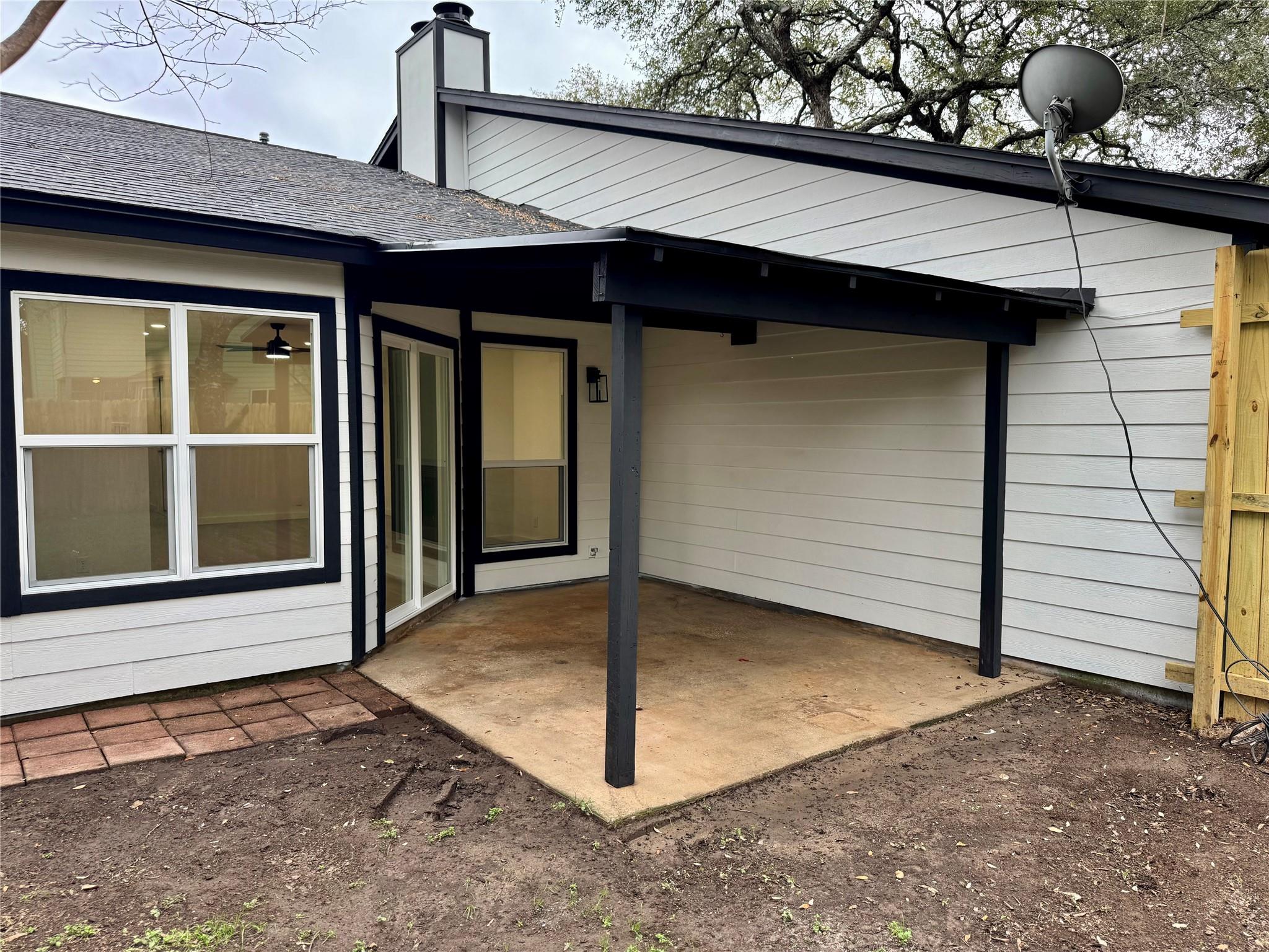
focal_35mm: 24
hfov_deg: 71.6
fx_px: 880
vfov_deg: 56.8
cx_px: 634
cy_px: 476
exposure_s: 1/159
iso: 64
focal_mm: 6.76
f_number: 1.78
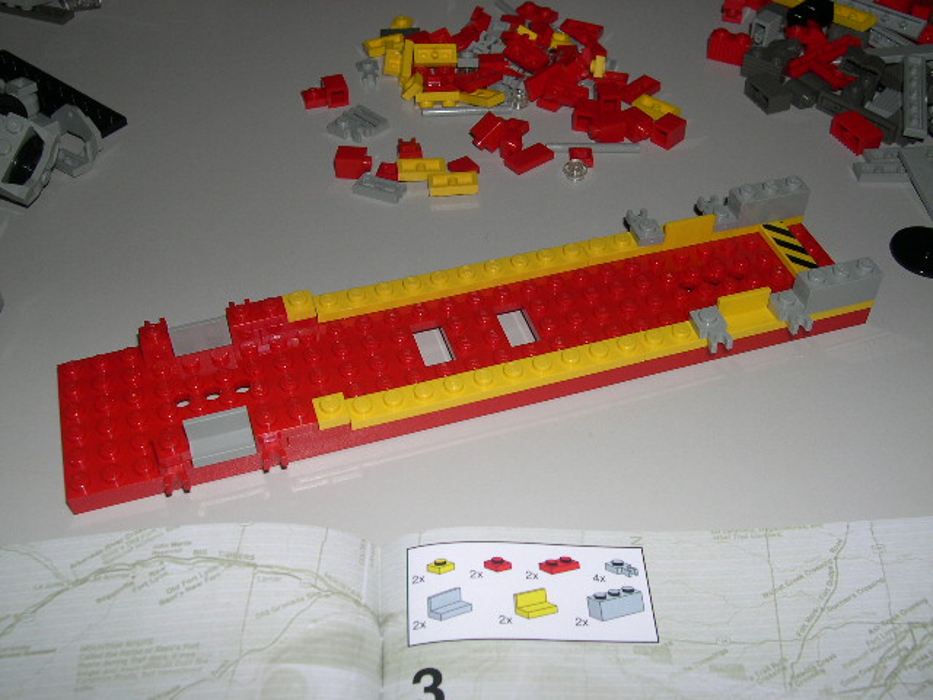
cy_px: 350
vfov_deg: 37.7
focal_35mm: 38
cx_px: 466
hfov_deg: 49.0
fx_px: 1024
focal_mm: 8
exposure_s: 1/60
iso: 100
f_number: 7.6
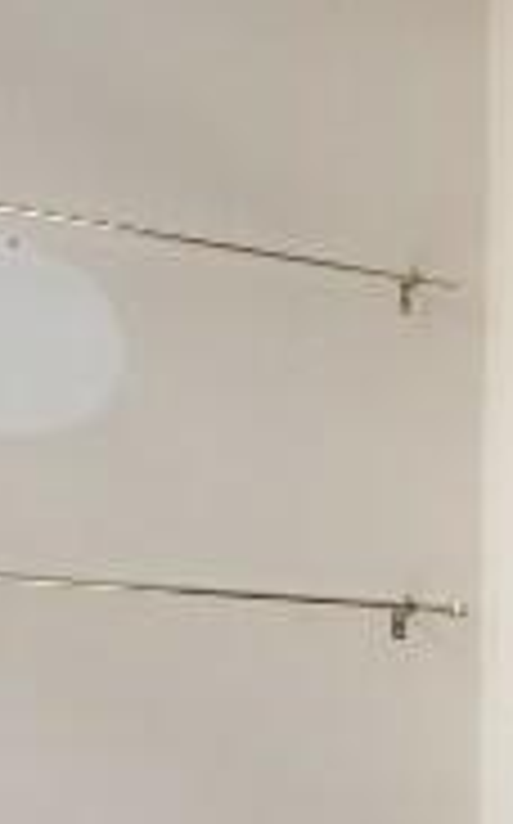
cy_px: 842
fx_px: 1861
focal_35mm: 83
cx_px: 1332
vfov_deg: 23.8
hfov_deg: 11.8
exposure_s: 1/99
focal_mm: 2.22
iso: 160
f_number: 2.2
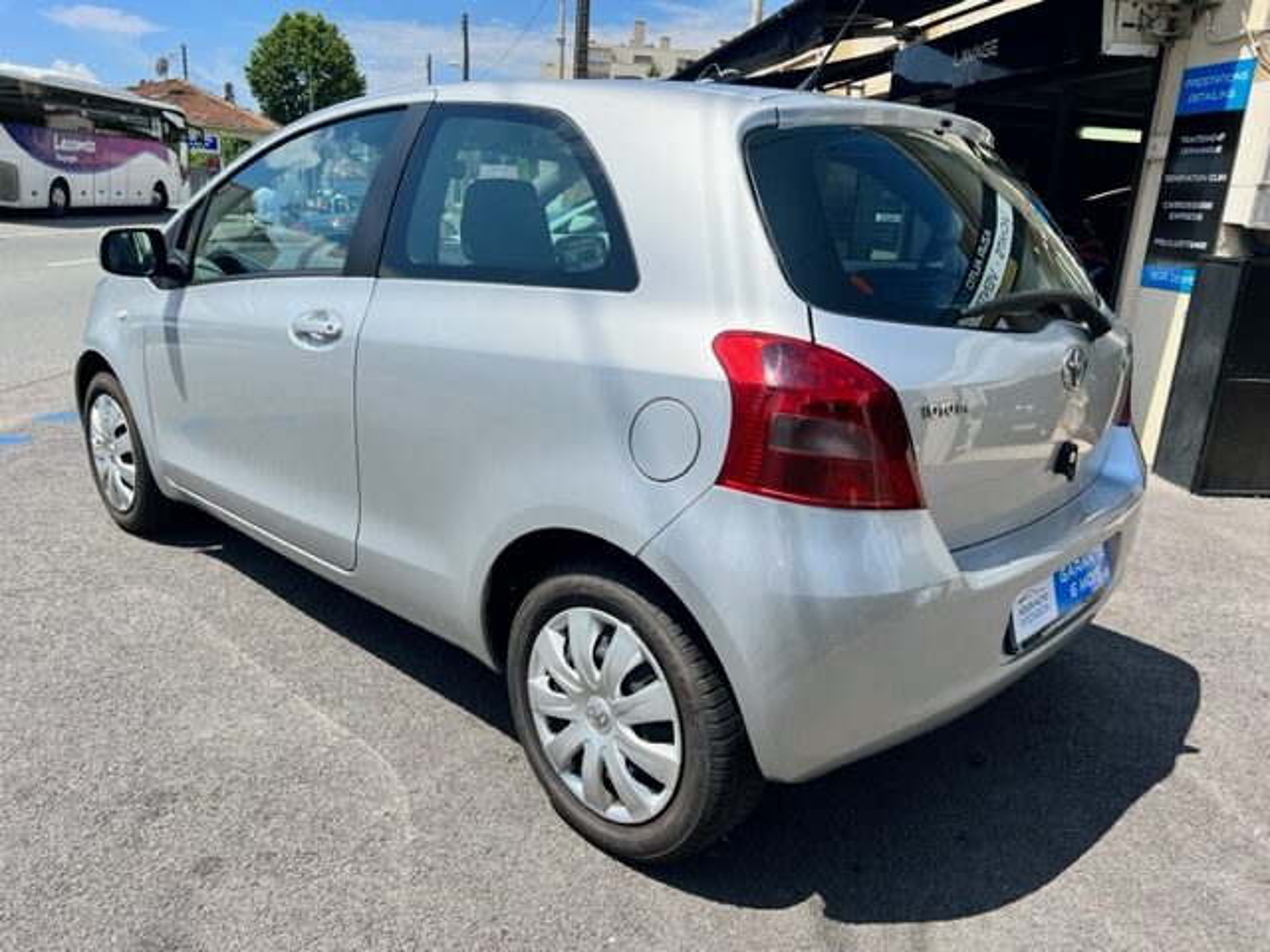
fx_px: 954
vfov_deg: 53.1
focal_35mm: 26
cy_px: 476
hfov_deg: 67.3
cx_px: 635
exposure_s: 1/4444
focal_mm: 5.7
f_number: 1.5
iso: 50
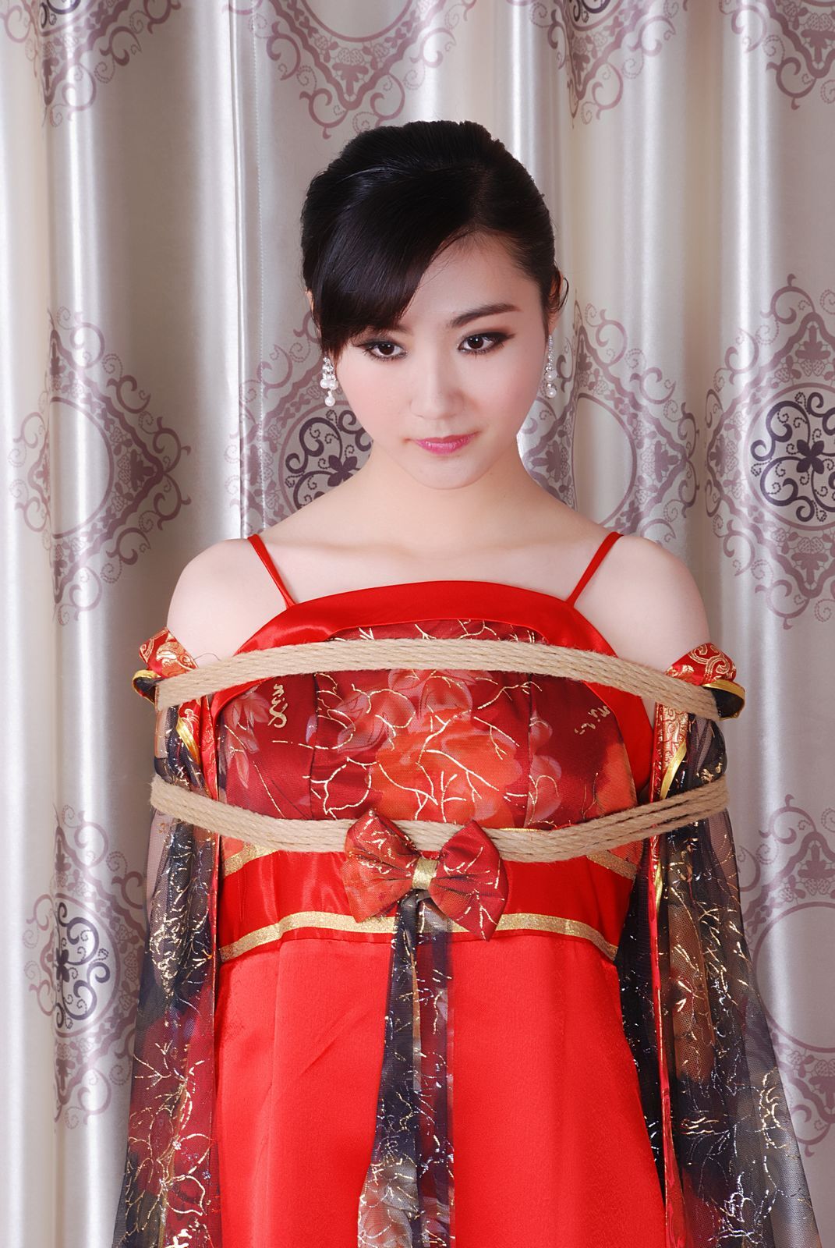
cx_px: 418
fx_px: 3903
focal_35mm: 112
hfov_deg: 12.2
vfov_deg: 18.2
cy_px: 624
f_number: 11
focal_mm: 75
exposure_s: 1/8
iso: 100
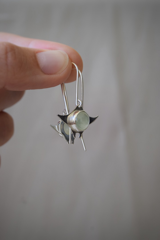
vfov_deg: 24.6
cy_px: 120
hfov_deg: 16.6
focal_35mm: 82
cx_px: 80
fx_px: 550
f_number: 7.1
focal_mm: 55
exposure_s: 1/125
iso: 400
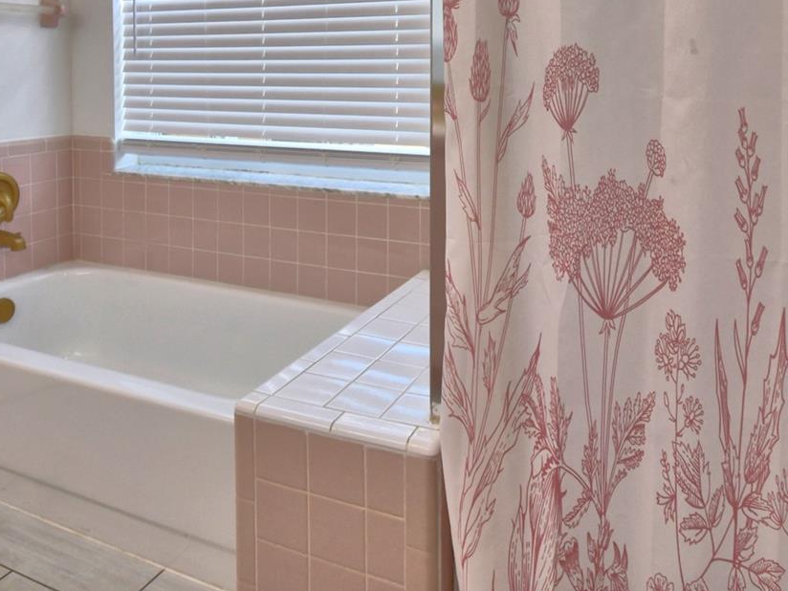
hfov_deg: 63.4
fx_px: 637
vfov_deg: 46.2
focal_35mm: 28
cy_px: 89
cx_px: 405
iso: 280
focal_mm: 10
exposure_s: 1/125
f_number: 4.5
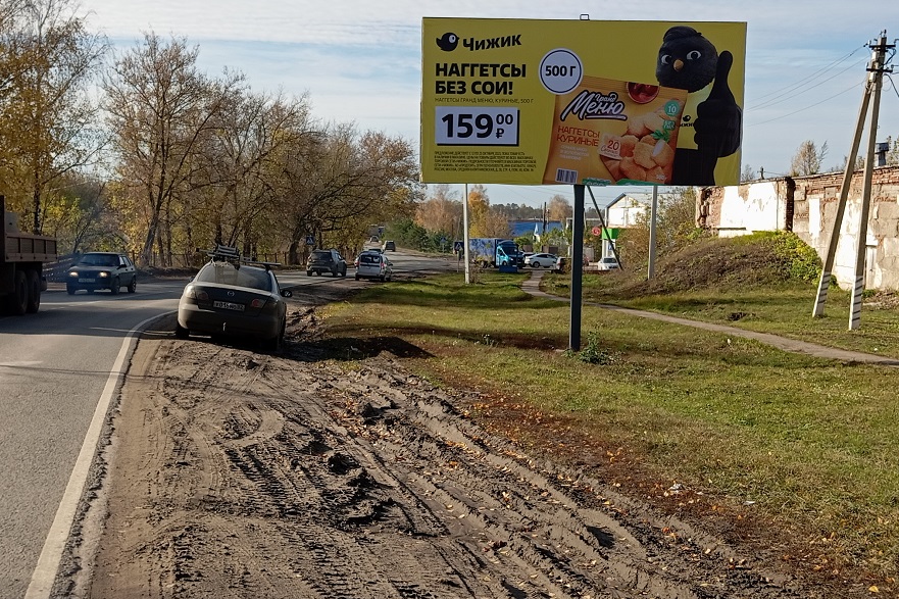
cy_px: 319
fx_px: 1248
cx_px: 411
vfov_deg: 27.0
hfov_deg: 39.6
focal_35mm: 50
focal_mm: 4.22
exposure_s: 1/720
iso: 56
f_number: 1.8
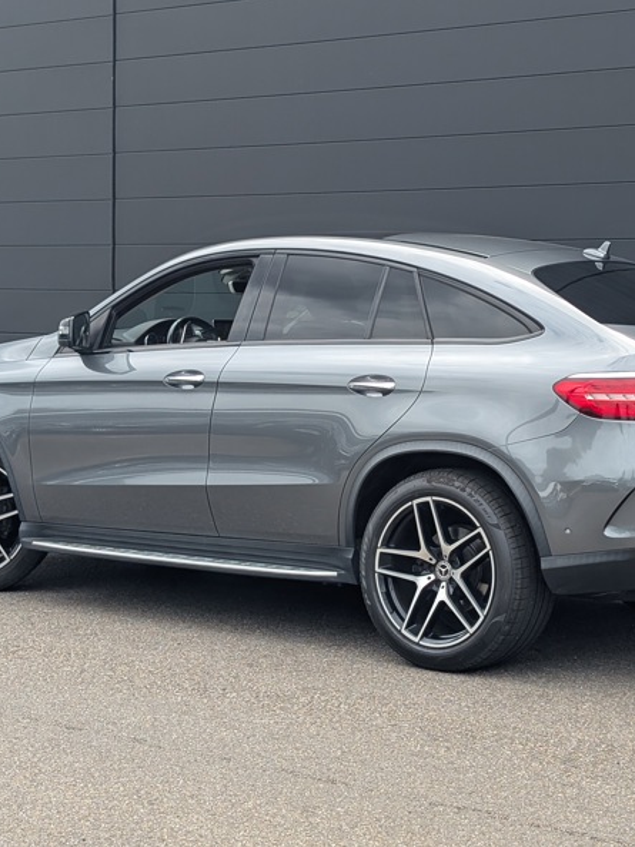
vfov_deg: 29.4
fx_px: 1615
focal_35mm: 66
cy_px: 425
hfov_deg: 22.2
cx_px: 401
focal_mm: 6.9
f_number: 1.68
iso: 19
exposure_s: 1/459
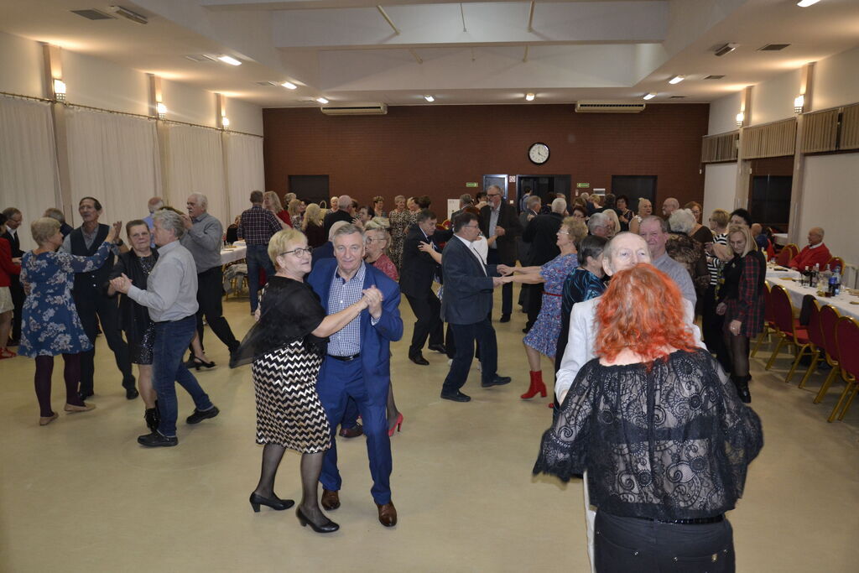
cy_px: 286
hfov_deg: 67.4
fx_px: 644
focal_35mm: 27
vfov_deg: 47.9
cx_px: 430
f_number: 3.5
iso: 1250
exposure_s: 1/60
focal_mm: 18
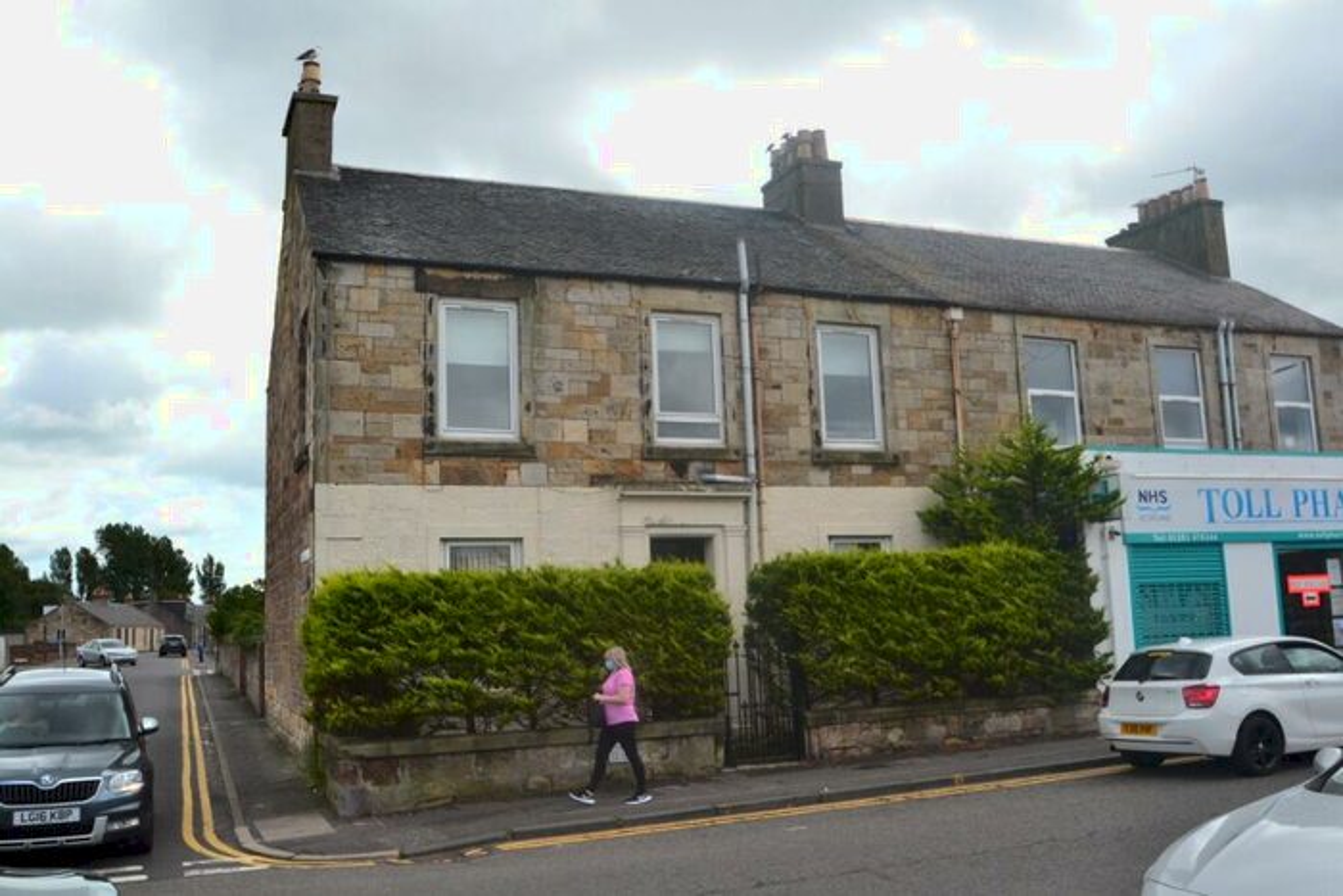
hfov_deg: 59.5
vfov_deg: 41.7
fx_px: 1175
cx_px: 672
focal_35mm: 32
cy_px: 448
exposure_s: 1/320
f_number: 11
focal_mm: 21
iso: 400
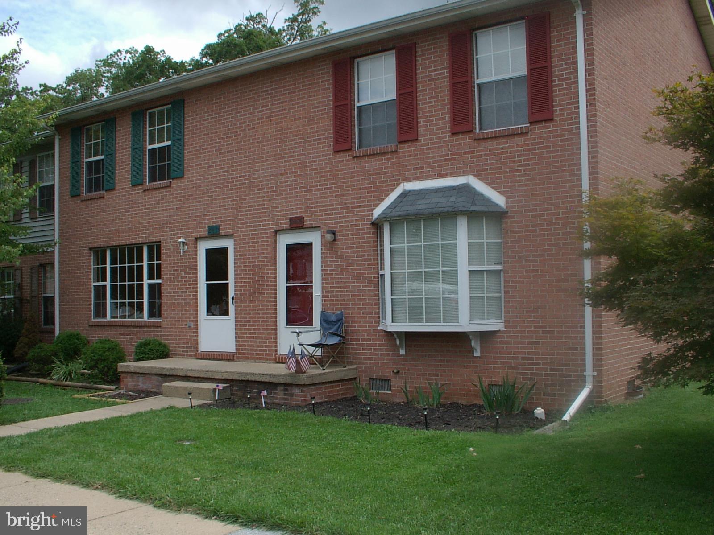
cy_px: 268
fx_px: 763
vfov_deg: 38.7
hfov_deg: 50.1
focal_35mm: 37
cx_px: 357
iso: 100
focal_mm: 5.8
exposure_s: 1/150
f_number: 6.2
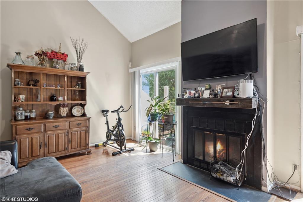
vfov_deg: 64.5
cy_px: 101
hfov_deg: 86.9
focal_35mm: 19
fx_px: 160
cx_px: 152
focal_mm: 19
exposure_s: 1/2.5
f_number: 8
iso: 100
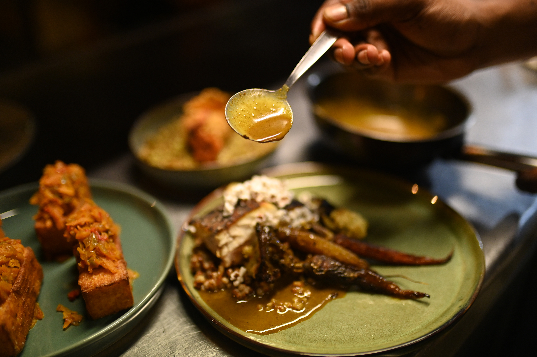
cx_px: 268
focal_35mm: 35
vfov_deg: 37.8
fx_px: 522
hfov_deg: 54.5
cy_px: 178
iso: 2000
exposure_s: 1/400
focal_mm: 35
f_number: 1.4
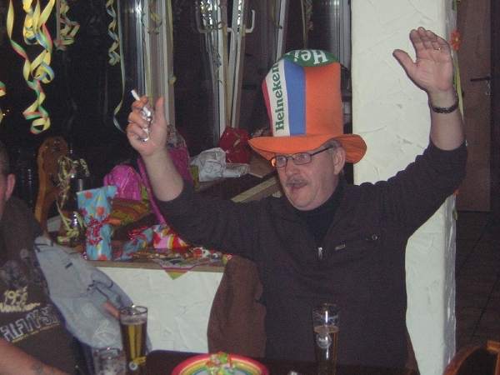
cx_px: 250
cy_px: 188
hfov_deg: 26.3
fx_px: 1069
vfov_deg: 19.9
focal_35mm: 74
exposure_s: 1/60.1
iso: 189
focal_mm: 9.6
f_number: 3.8
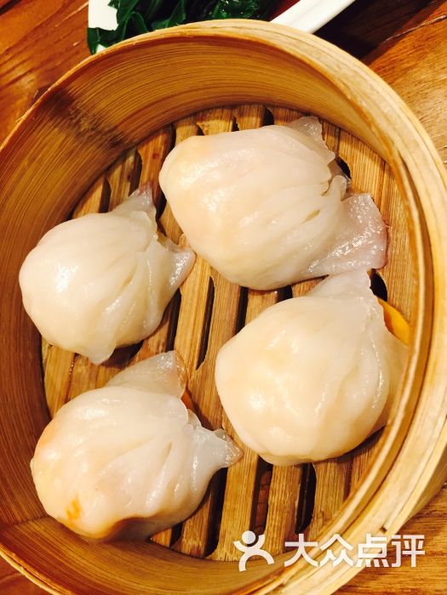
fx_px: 499
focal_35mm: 29
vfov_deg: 61.7
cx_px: 224
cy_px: 298
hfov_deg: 48.2
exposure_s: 1/30
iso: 50
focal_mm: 4.15
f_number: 2.2
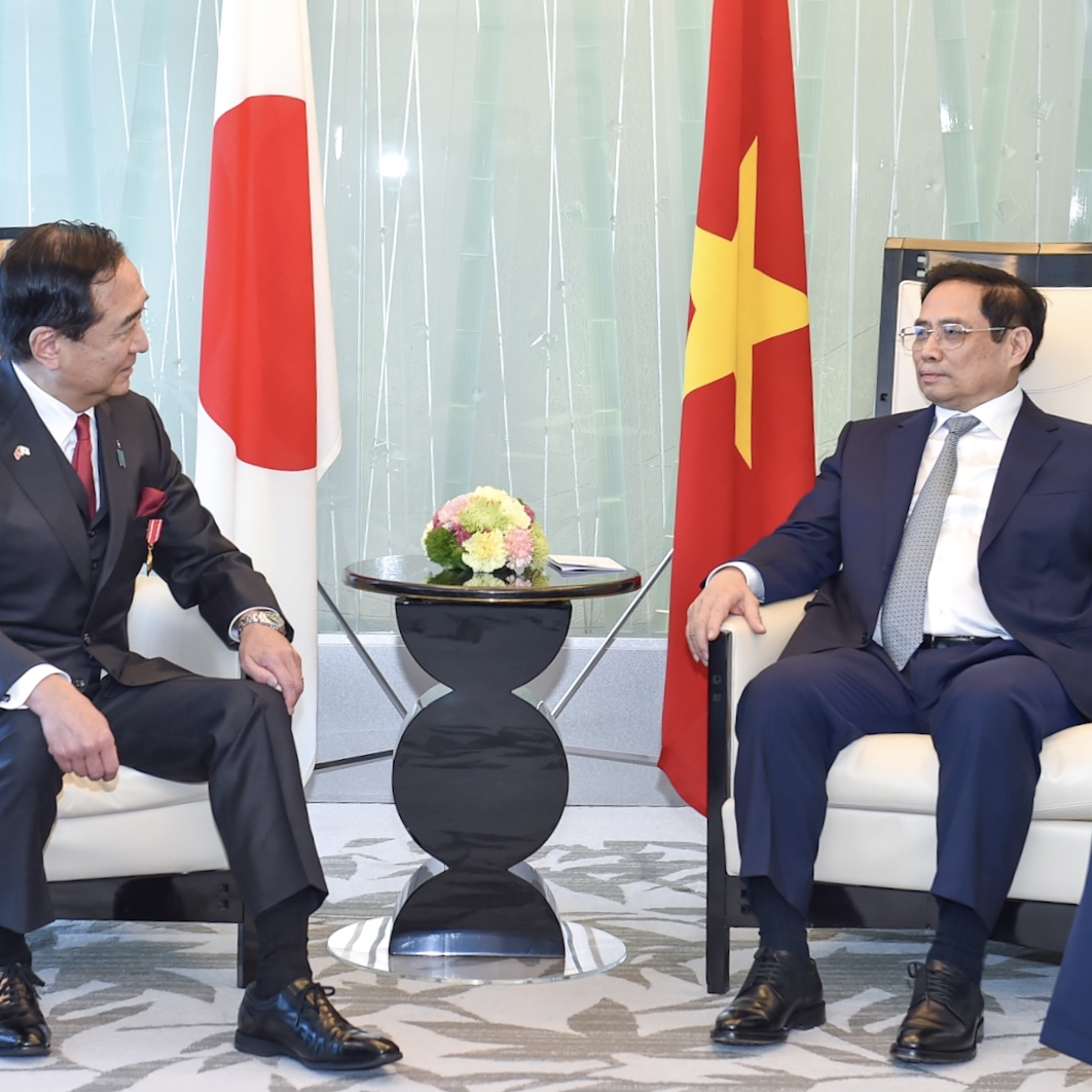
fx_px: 2498
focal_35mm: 70
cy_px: 544
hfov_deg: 24.6
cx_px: 499
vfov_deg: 24.7
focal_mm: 55
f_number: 4
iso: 640
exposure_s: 1/125
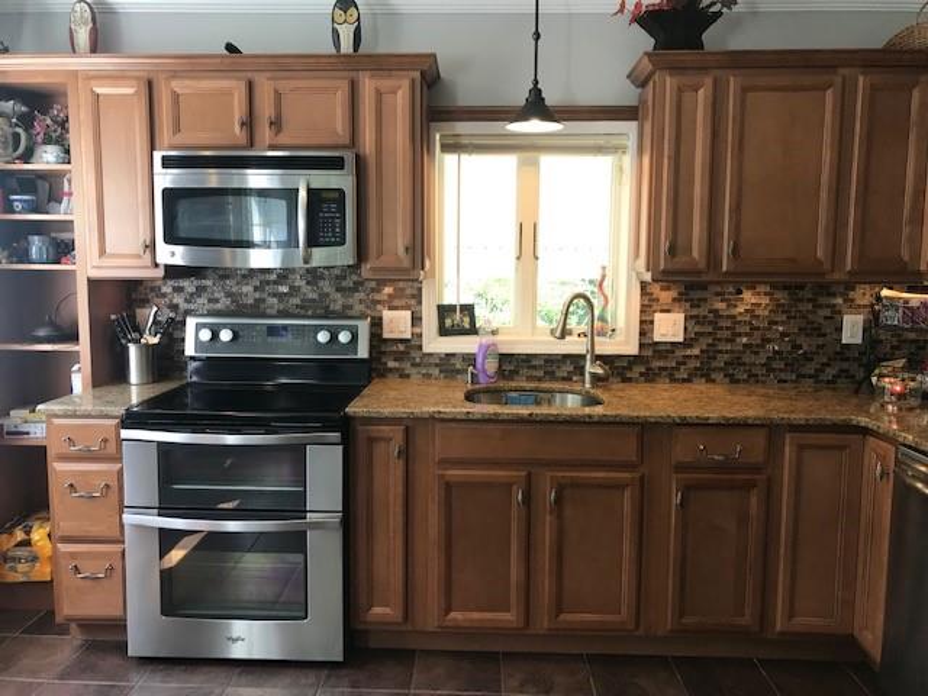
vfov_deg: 49.7
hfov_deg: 63.4
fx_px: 751
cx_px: 464
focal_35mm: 28
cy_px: 348
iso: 25
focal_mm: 3.99
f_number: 1.8
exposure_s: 1/40
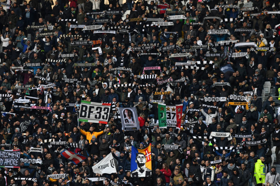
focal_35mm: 240
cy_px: 93
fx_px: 1866
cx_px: 140
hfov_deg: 8.6
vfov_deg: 5.7
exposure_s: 1/400
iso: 1000
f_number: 5.6
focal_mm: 200
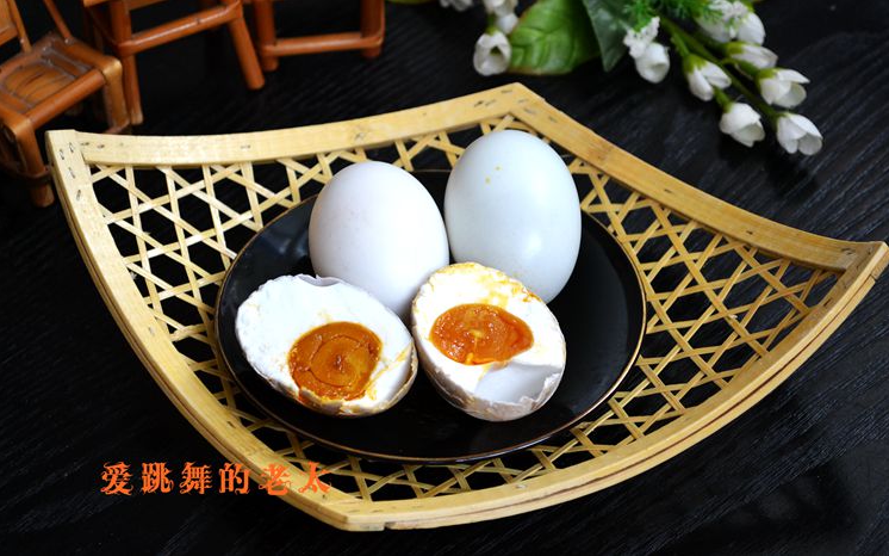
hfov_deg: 24.5
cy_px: 259
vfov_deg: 15.4
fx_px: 2047
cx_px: 444
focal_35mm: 85
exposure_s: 1/60
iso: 500
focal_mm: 55
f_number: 5.6
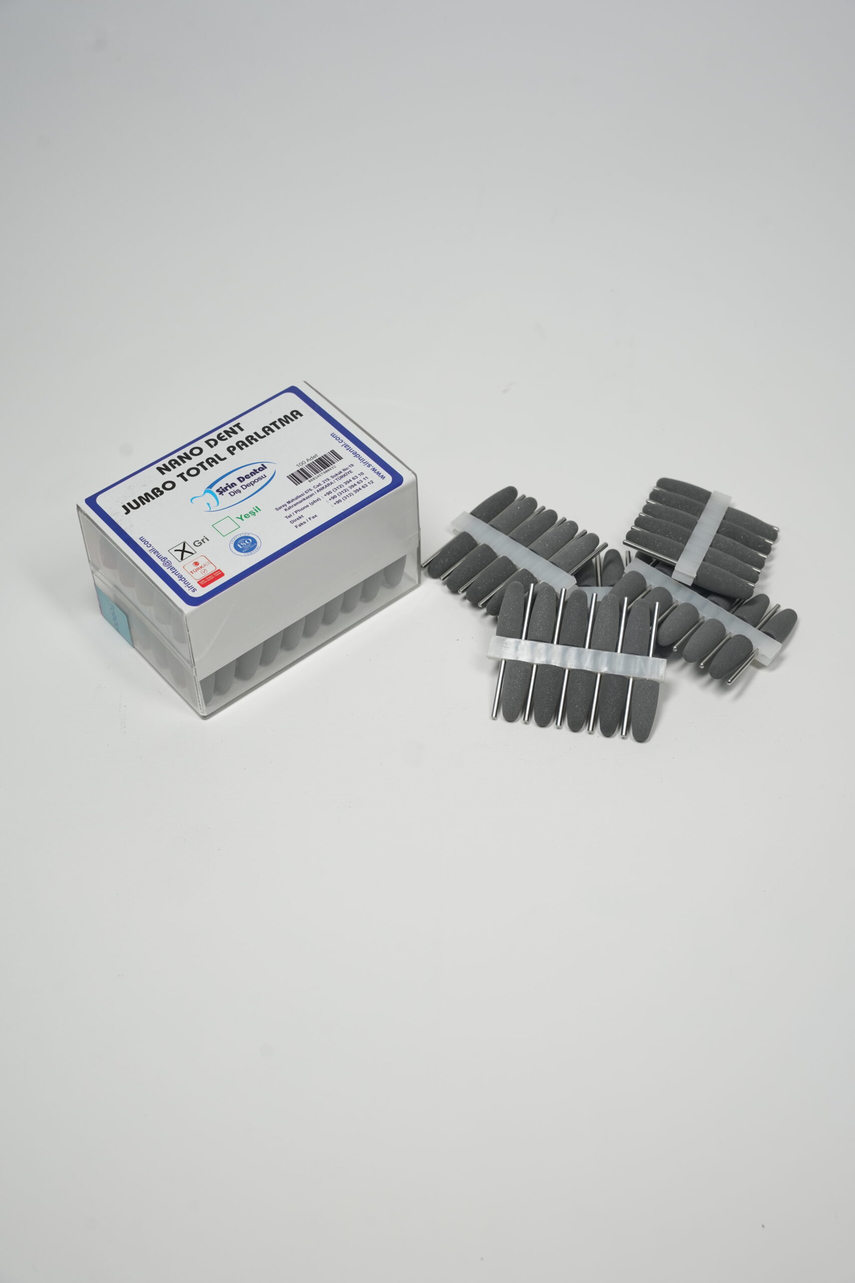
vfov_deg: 39.1
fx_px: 1806
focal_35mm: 51
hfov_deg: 26.6
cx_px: 428
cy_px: 642
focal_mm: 50.7
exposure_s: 1/160
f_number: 8
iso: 800
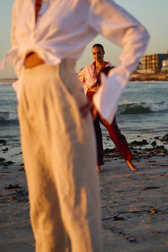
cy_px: 126
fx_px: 490
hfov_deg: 19.5
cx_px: 84
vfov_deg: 28.8
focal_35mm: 70
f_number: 2.8
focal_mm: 70
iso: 800
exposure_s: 1/2500
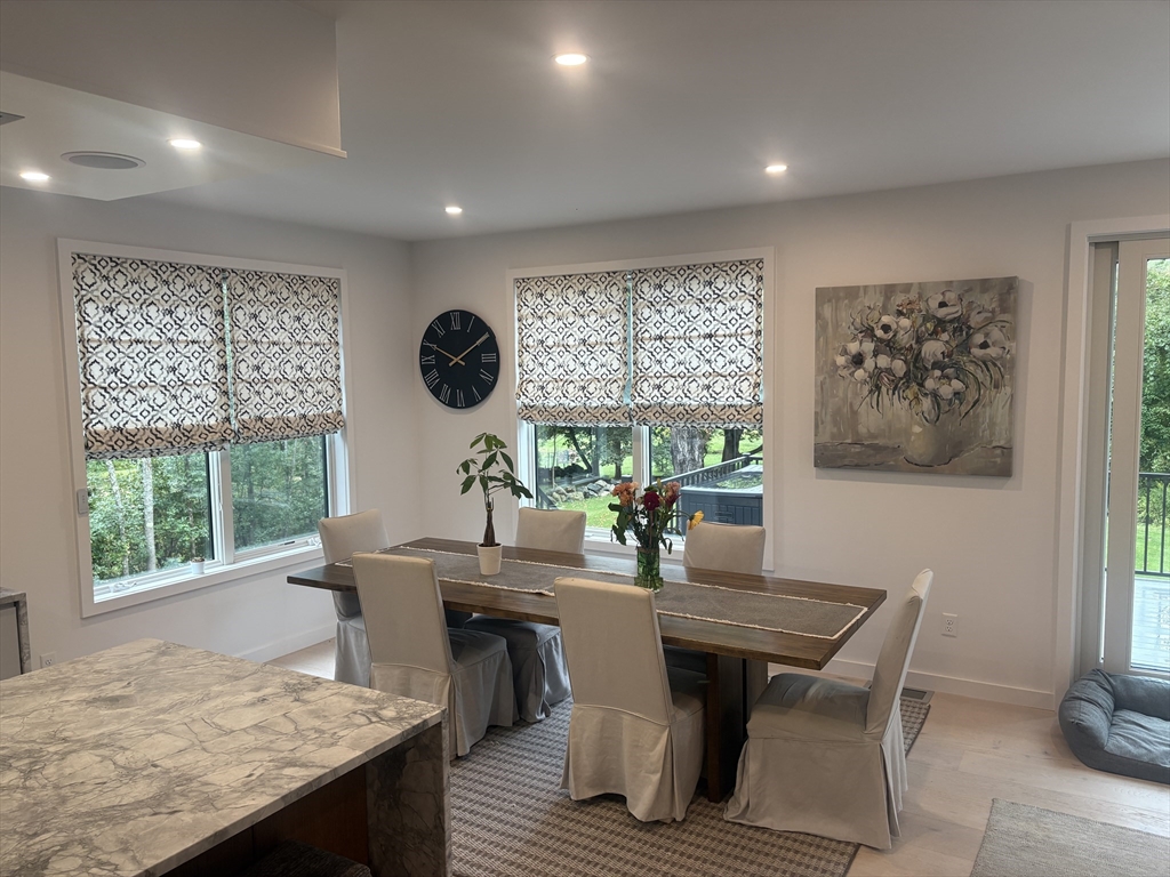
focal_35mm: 26
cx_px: 585
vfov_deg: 53.1
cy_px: 438
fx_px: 879
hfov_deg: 67.3
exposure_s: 1/120
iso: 100
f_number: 1.6
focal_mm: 5.96
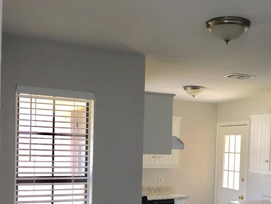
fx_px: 376
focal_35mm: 48
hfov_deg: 39.1
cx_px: 185
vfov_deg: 29.6
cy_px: 162
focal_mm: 4.15
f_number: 2.2
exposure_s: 1/30
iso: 40
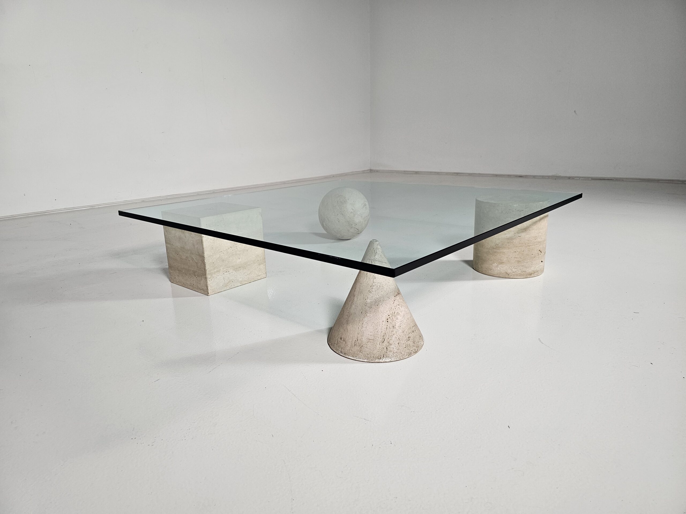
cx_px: 343
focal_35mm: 23
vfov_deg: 58.9
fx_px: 456
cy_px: 257
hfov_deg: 73.9
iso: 160
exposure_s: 1/100
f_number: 1.7
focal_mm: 6.3
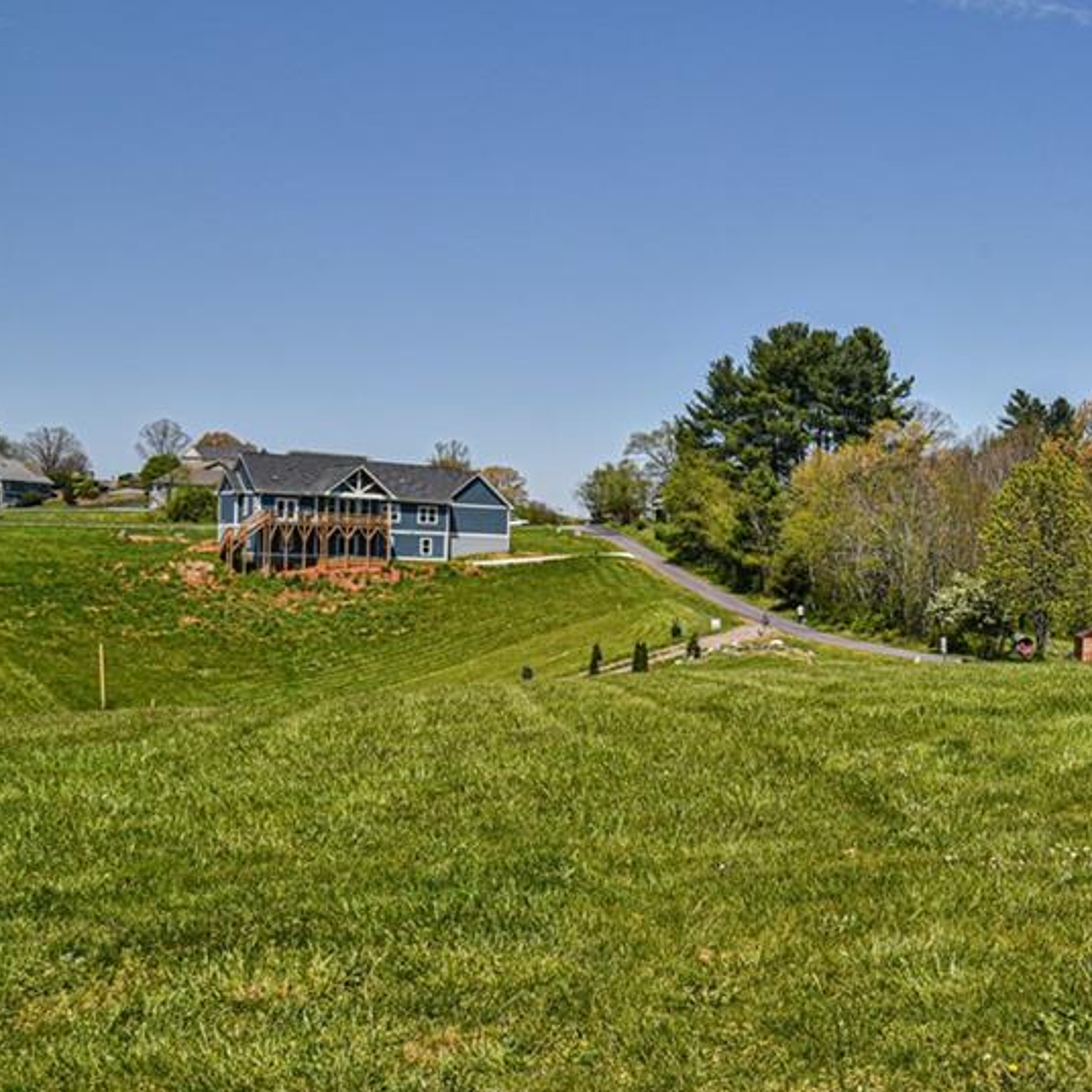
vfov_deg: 42.7
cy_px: 629
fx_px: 1392
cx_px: 1002
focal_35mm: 39
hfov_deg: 39.4
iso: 400
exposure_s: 1/400
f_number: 10
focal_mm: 24
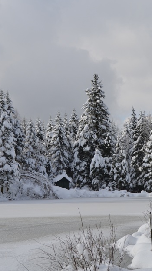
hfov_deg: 19.4
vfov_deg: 33.8
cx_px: 76
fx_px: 445
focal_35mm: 62
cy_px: 129
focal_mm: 24
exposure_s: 1/400
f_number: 7.1
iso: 100
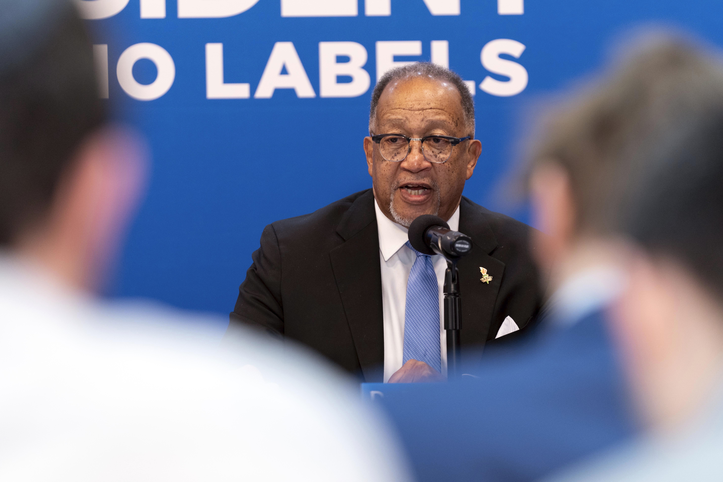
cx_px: 362
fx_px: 4016
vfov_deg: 6.9
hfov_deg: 10.3
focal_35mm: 200
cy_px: 241
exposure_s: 1/320
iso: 2000
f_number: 4
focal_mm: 200
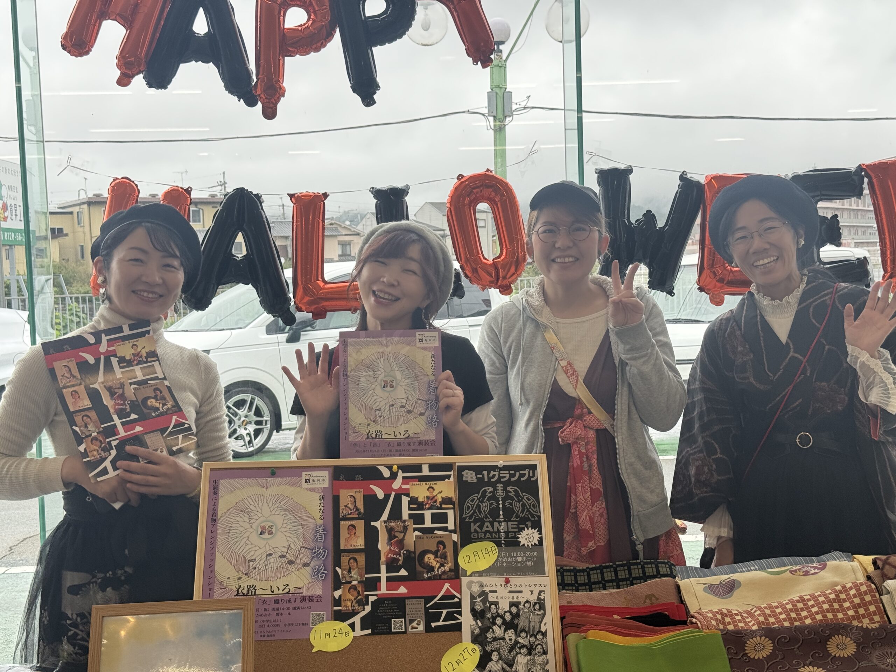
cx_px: 448
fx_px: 1242
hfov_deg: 39.7
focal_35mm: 48
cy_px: 336
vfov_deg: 30.3
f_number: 1.78
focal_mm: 6.76
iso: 64
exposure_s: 1/457
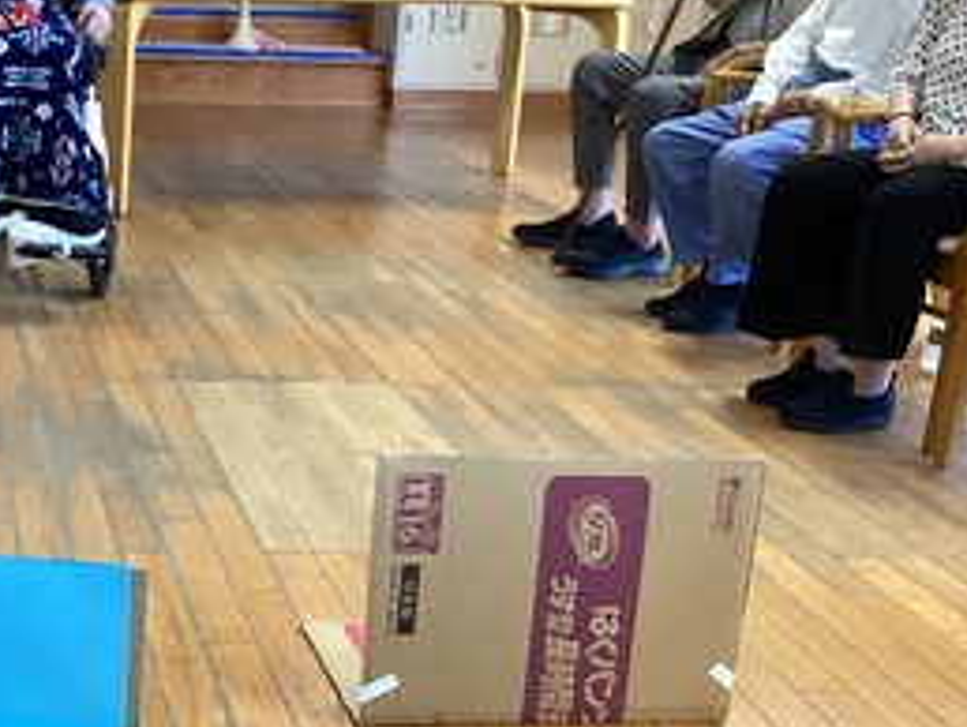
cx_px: 52
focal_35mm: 60
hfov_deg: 30.4
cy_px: 328
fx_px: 1678
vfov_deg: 24.4
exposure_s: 1/50
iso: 200
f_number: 2.4
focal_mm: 3.3
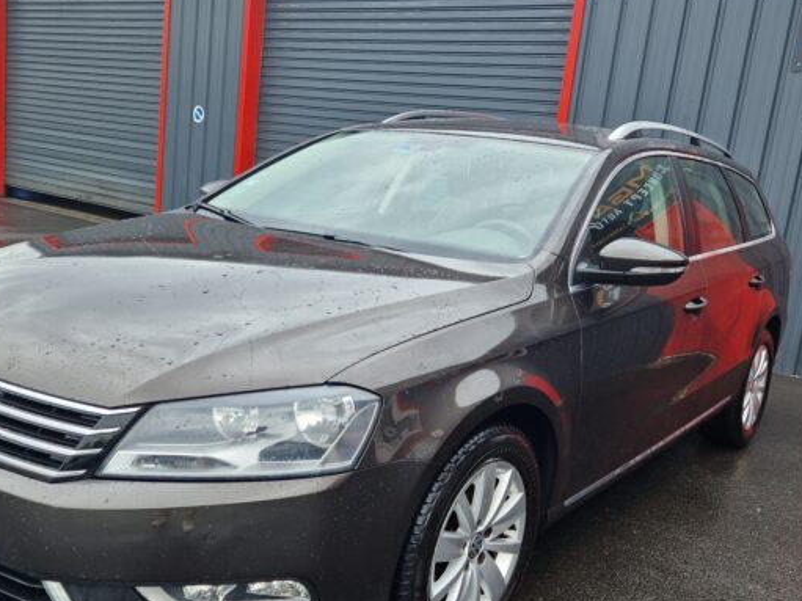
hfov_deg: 51.4
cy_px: 325
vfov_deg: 39.6
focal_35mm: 36
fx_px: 834
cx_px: 410
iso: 50
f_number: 1.8
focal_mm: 5.4
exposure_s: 1/235
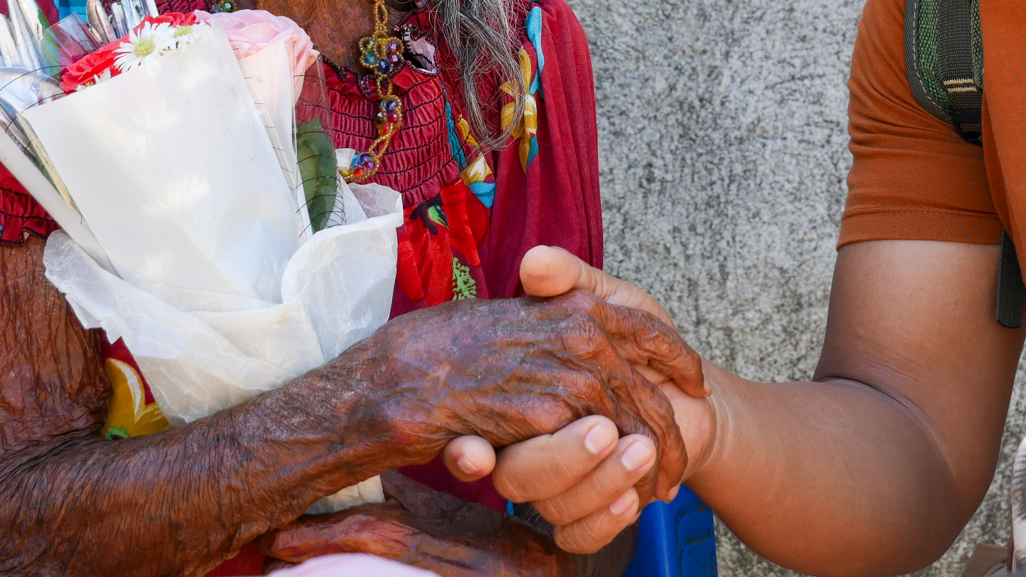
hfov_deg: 22.9
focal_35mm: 93
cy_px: -18
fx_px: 2530
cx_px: 559
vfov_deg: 12.8
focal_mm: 25
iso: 200
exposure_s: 1/200
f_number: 4.5
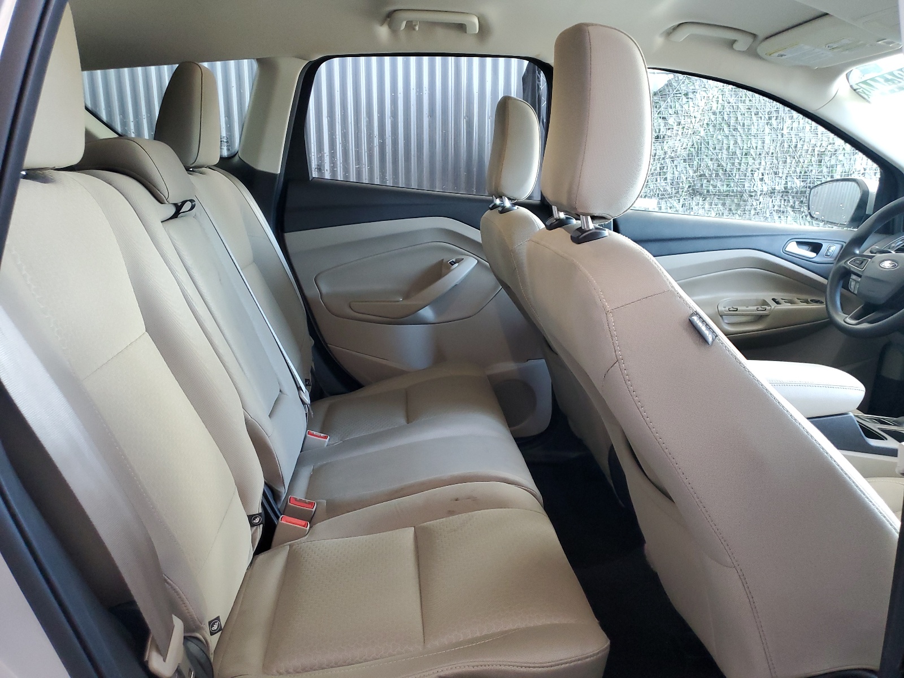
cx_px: 452
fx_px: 679
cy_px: 339
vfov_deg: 53.1
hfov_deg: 67.3
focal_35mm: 26
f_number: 1.5
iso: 203
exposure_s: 1/60.2
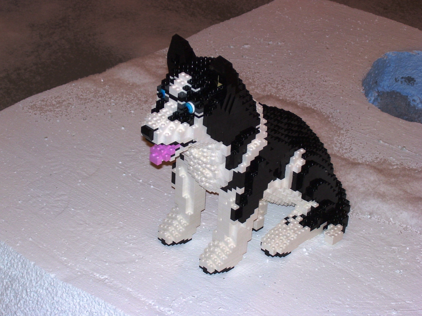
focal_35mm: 87
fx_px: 1061
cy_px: 158
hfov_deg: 22.5
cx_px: 211
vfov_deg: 17.0
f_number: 4.3
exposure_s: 1/90
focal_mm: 14.3
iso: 80
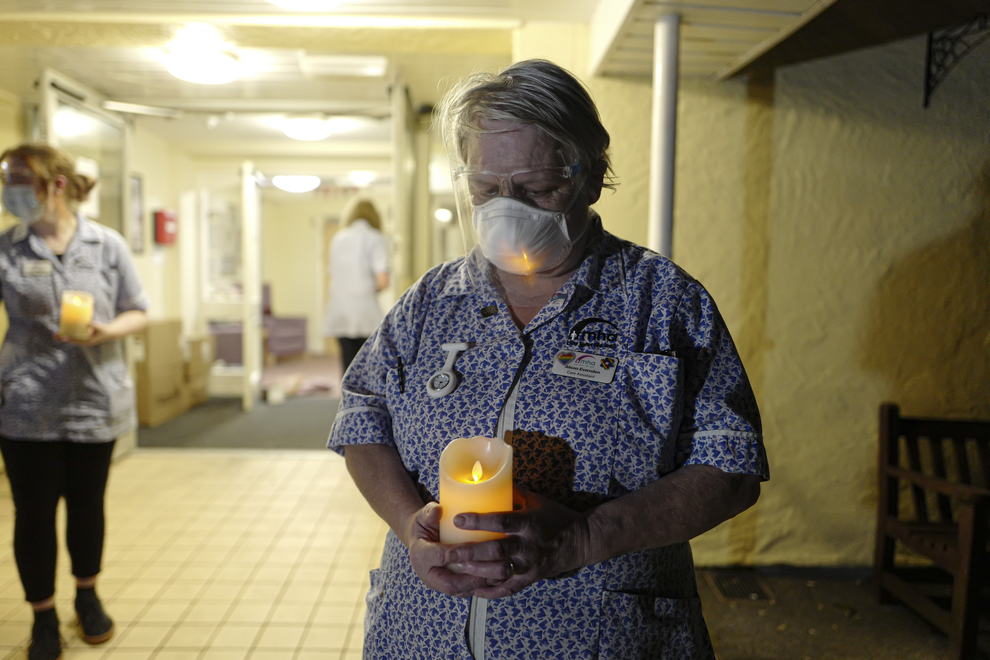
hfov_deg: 65.5
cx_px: 495
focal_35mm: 28
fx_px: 770
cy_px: 330
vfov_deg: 46.4
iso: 3200
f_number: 2
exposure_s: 1/250
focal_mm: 28
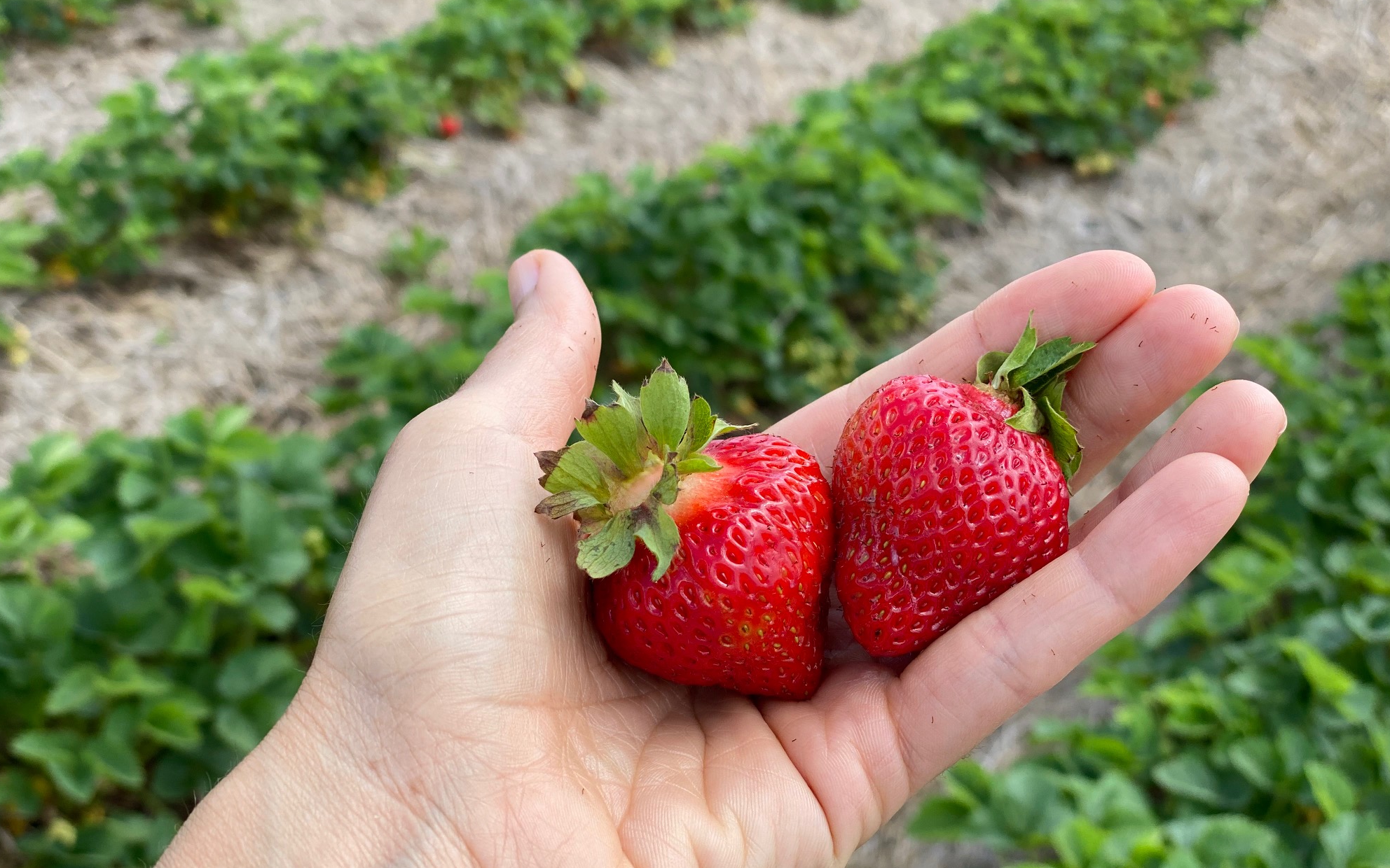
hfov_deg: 36.3
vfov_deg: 23.1
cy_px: 448
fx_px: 2121
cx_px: 701
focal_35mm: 56
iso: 20
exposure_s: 1/505
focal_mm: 6
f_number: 2
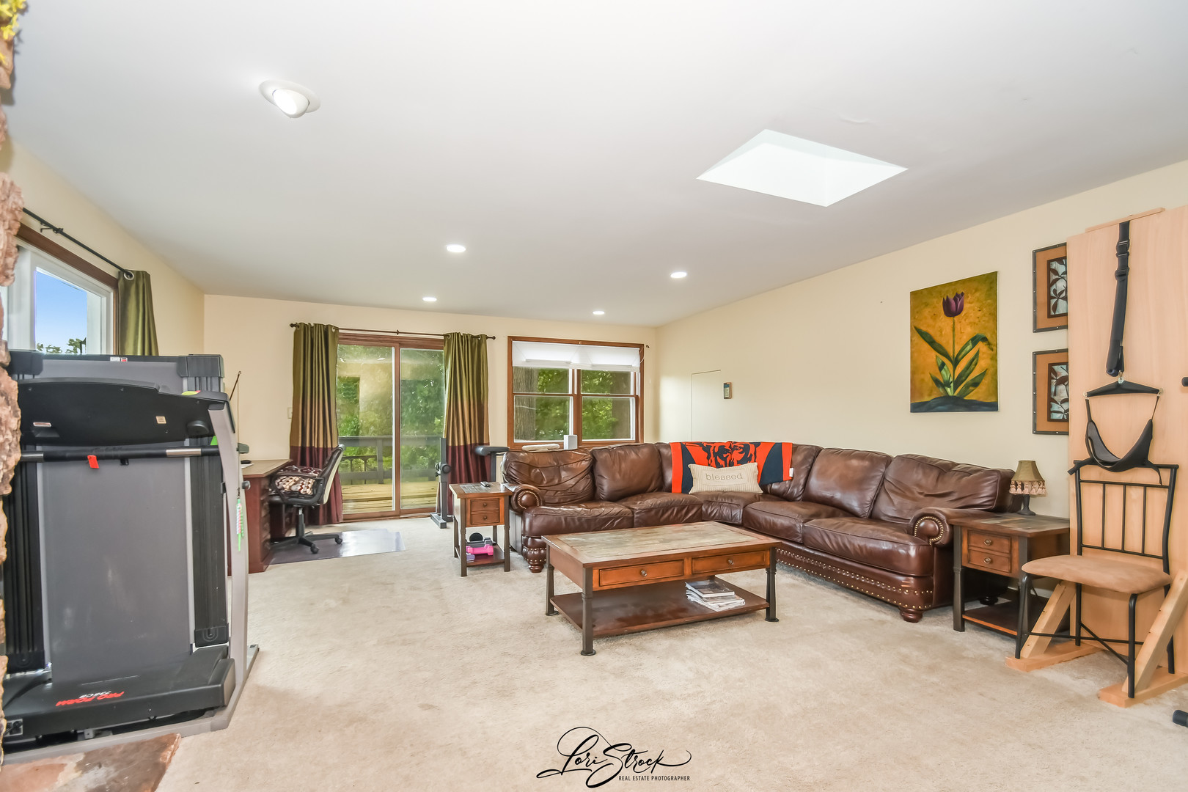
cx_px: 594
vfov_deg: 77.3
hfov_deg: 100.4
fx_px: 495
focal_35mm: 15
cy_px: 396
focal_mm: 10
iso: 400
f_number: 8
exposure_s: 1/320
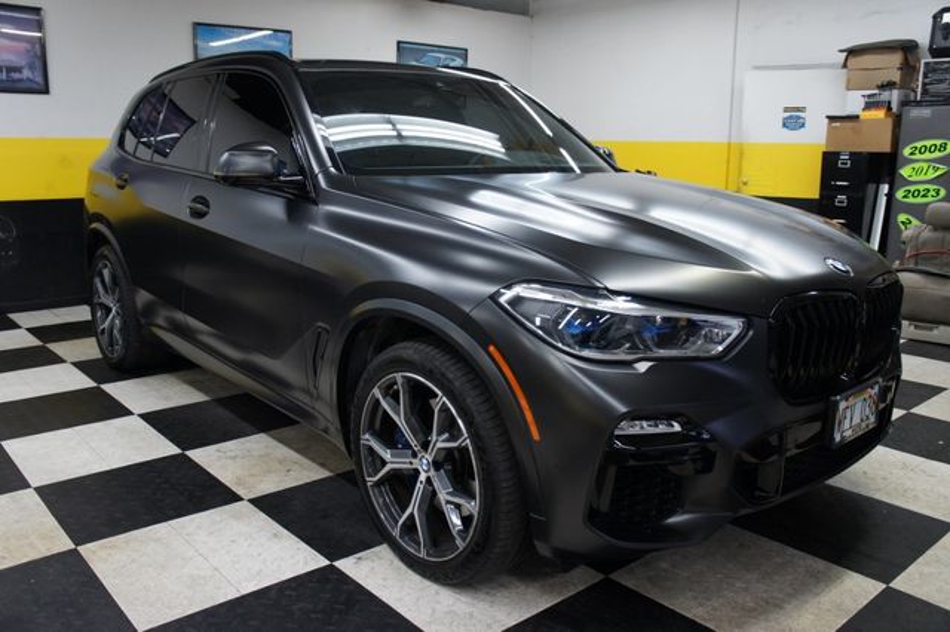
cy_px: 316
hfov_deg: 64.6
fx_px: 752
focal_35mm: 28
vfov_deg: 45.6
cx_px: 475
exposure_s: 1/30
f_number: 3.5
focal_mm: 19
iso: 250
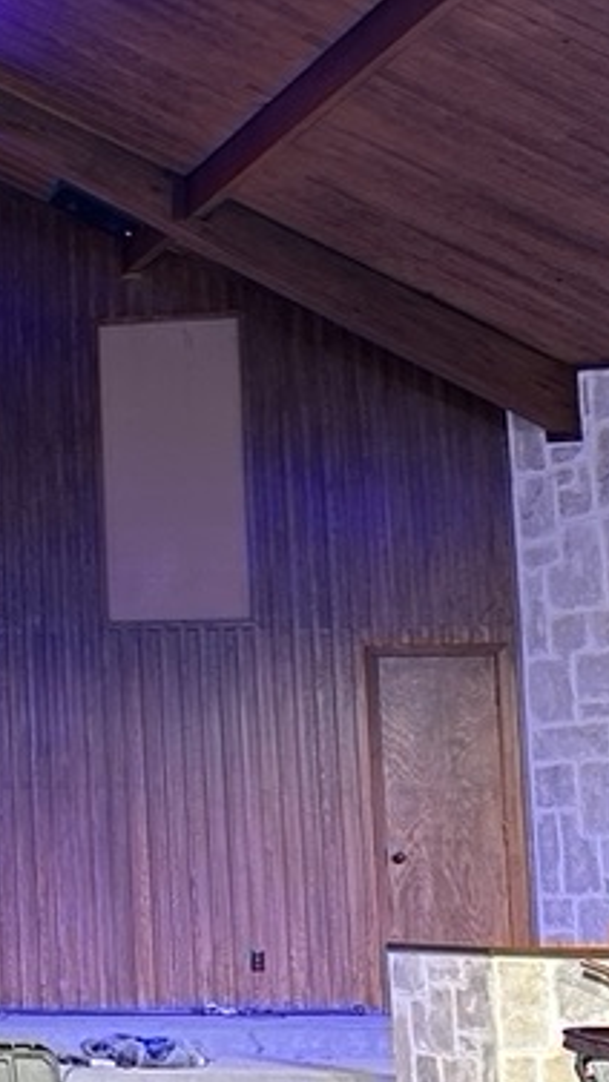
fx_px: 2039
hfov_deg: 14.5
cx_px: -549
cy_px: 637
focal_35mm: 71
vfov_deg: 29.7
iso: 160
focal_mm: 6.86
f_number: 1.78
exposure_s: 1/60
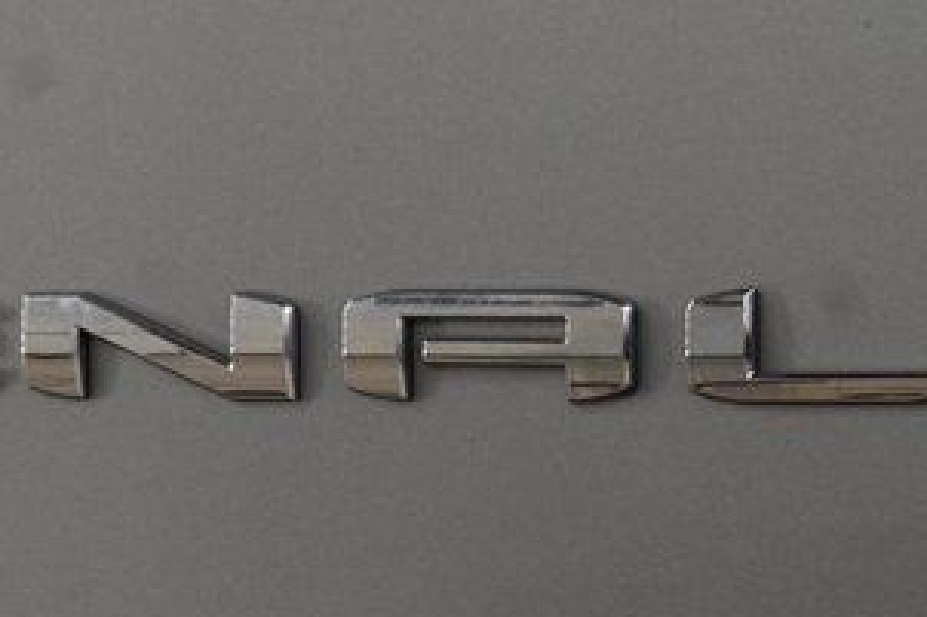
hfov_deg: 11.7
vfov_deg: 7.8
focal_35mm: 175
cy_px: 361
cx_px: 221
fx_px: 4505
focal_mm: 55
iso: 1600
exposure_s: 1/60
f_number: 7.1
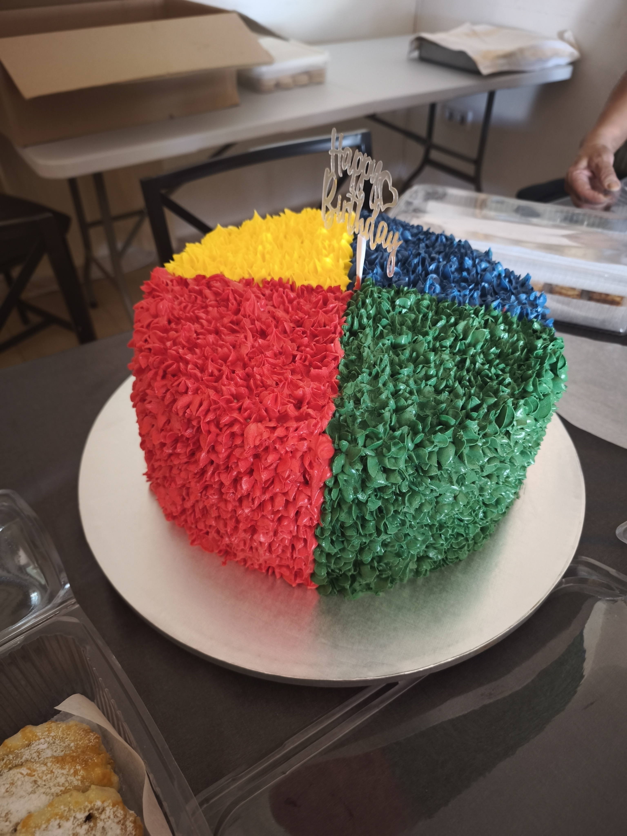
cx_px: 314
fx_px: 555
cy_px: 418
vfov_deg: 73.9
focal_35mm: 23
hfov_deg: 58.9
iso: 800
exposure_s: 1/33.3
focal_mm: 6.57
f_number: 1.6
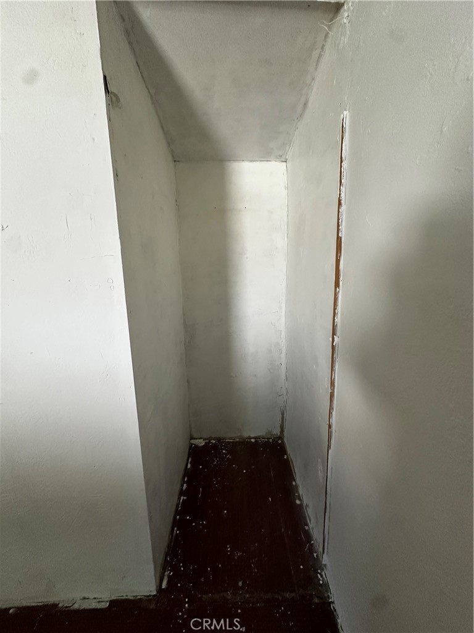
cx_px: 237
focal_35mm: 14
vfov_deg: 102.1
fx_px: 256
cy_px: 316
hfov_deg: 85.7
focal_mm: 2.22
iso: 320
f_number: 2.2
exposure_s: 1/60
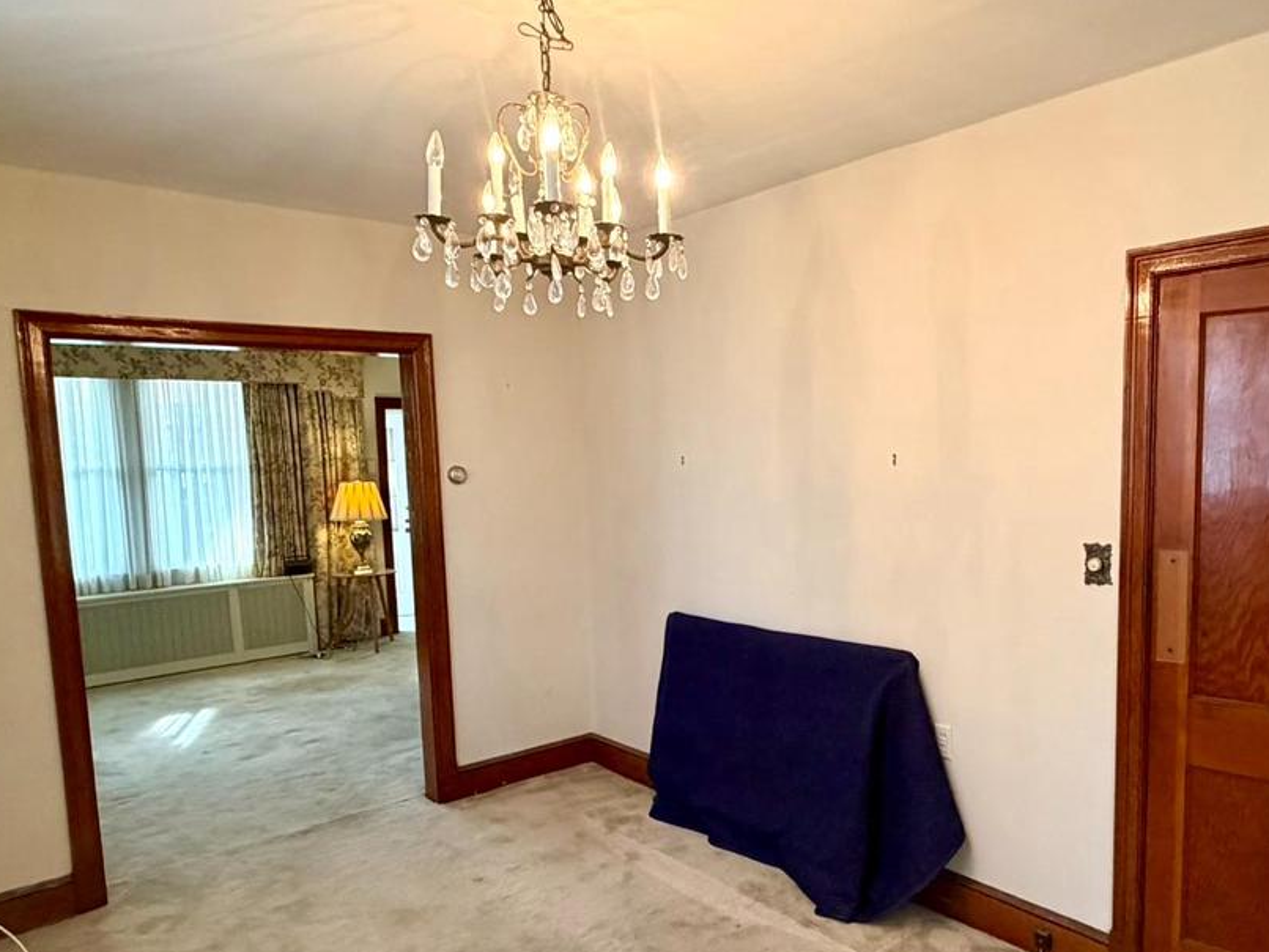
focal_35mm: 25
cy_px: 541
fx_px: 917
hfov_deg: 68.4
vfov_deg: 54.7
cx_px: 786
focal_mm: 2.22
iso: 320
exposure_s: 1/60
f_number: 2.2
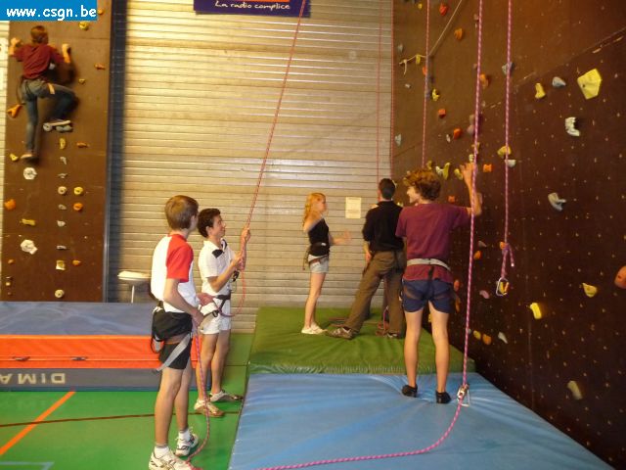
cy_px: 235
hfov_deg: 63.4
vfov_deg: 49.7
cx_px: 313
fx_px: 506
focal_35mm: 28
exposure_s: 1/30
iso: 400
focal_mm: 4.7
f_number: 3.3
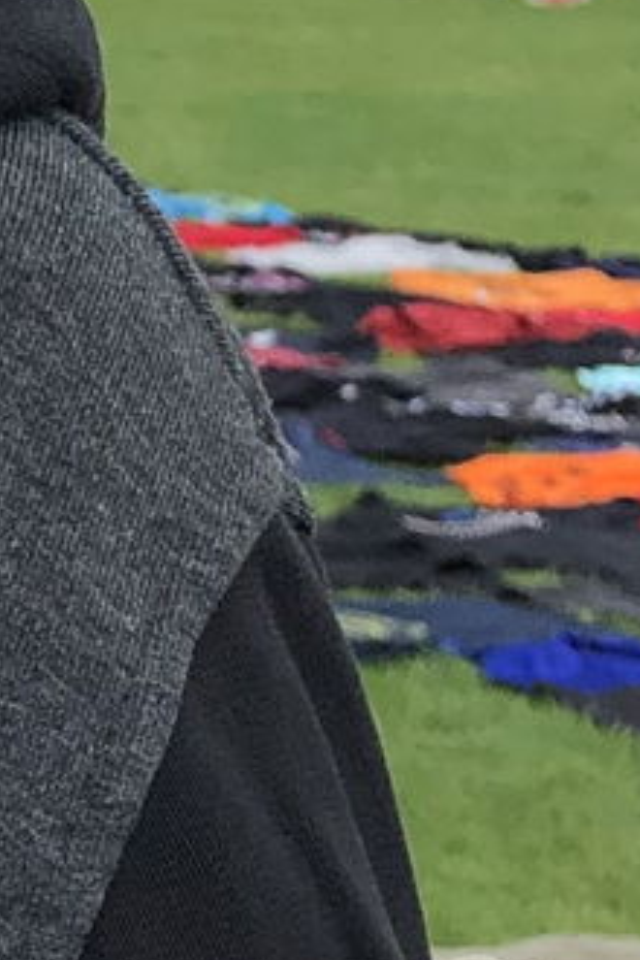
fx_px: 5013
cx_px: -817
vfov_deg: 10.7
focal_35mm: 188
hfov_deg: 6.9
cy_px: -316
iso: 20
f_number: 1.8
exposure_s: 1/1473
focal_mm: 4
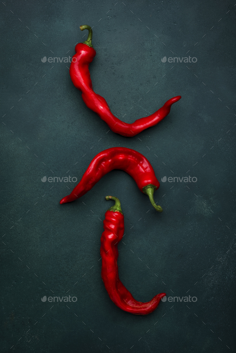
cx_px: 118
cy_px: 176
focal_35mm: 62
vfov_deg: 32.4
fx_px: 610
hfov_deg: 21.9
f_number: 9
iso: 80
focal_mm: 41.1
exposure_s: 1/125
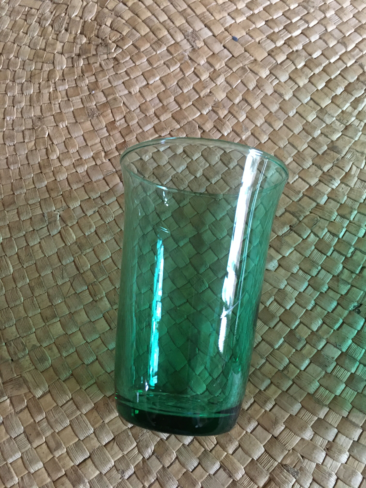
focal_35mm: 29
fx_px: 409
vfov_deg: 61.7
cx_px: 183
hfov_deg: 48.2
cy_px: 244
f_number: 2.2
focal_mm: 4.15
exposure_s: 1/17
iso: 200
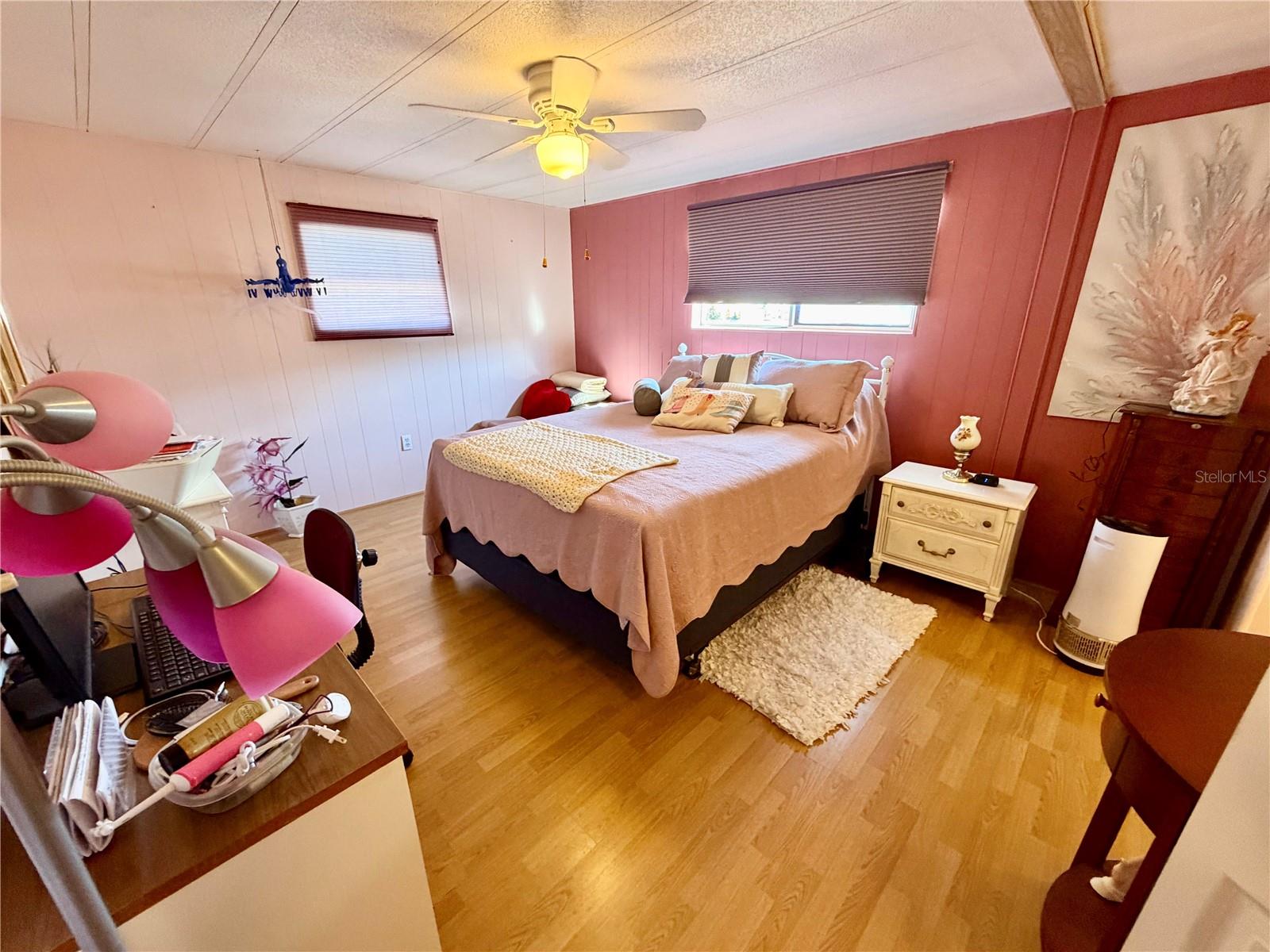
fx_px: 514
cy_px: 476
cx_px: 635
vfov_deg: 85.7
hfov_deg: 102.1
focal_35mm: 14
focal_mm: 2.22
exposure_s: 1/60
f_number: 2.2
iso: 400
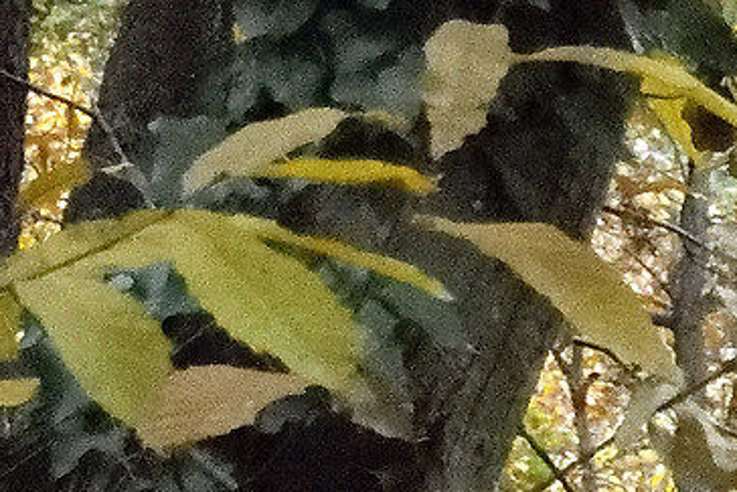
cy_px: 745
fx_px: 5263
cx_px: 2237
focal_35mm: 257
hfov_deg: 7.1
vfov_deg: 5.3
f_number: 6.3
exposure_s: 1/1000
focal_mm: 26
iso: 12800
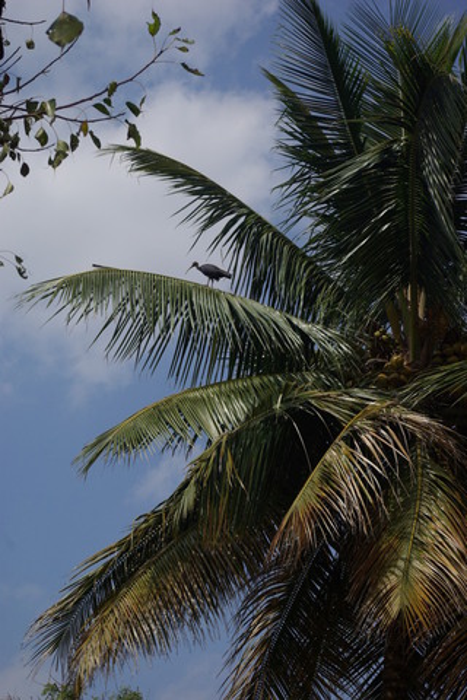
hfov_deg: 16.6
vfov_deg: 24.6
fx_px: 1605
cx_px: 234
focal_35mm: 82
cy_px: 350
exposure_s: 1/125
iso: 100
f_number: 8
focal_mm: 55
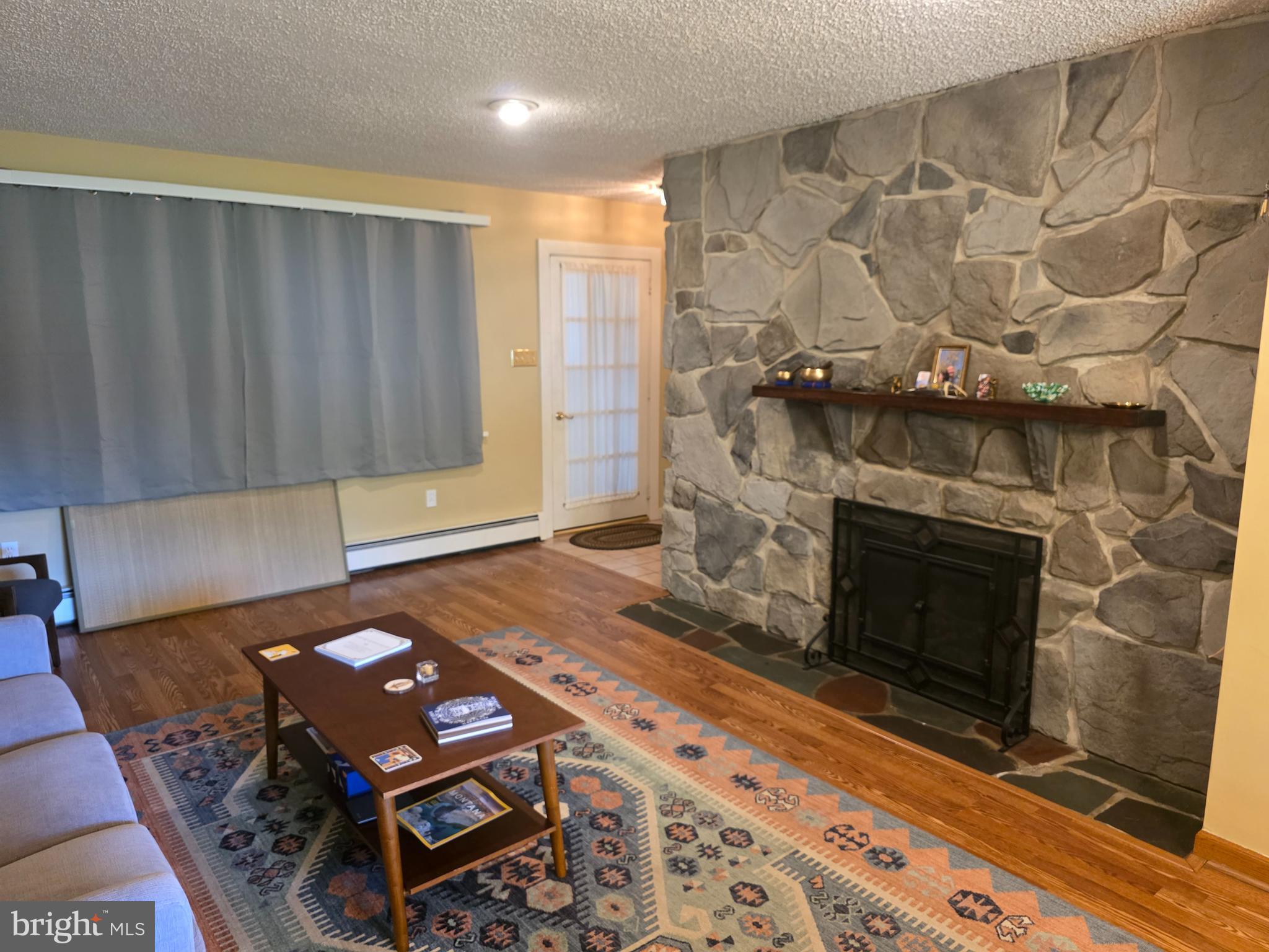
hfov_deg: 73.9
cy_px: 476
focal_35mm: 23
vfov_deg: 58.9
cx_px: 634
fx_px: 843
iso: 800
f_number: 1.7
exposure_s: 1/120
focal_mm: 6.3
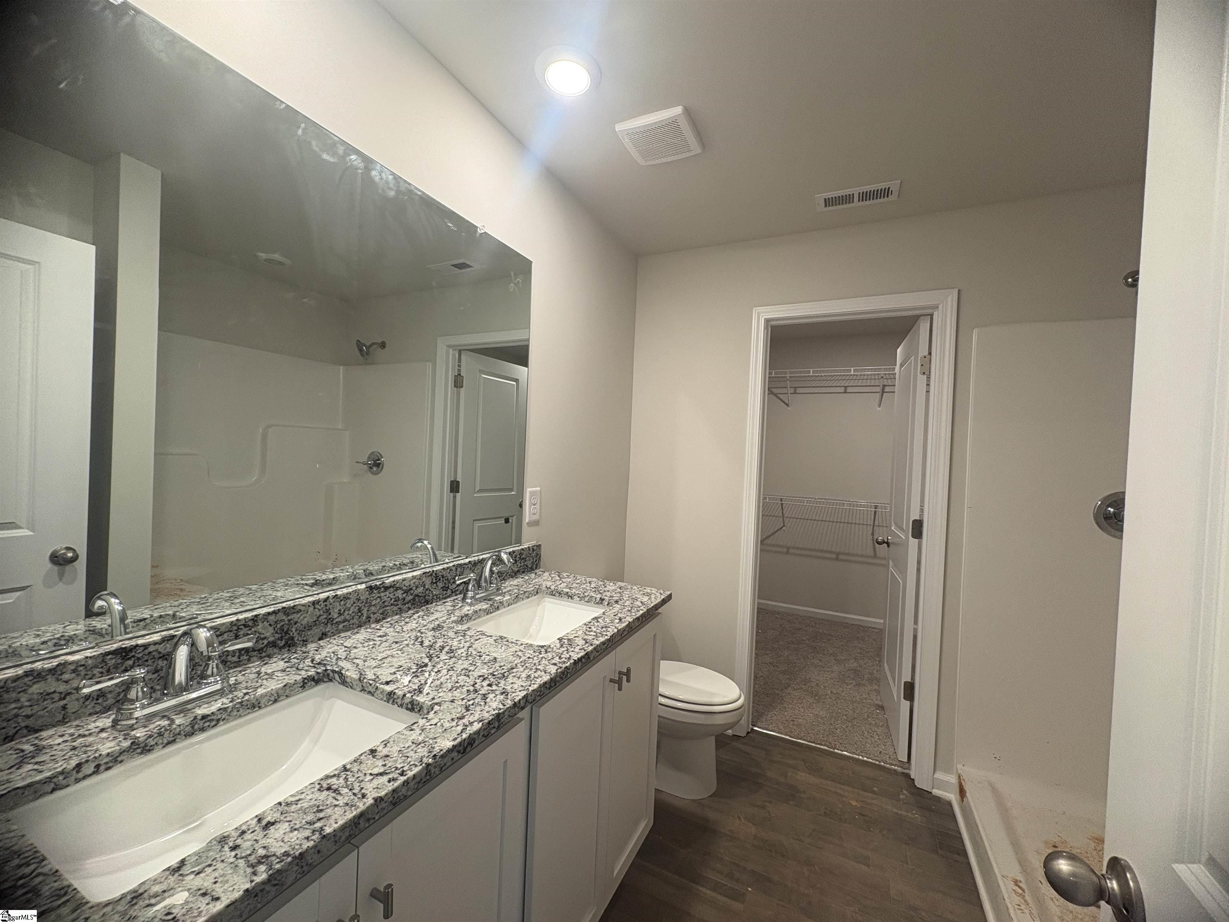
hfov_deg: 102.1
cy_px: 461
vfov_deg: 85.7
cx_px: 614
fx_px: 497
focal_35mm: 14
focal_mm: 2.22
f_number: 2.2
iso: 125
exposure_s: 1/60
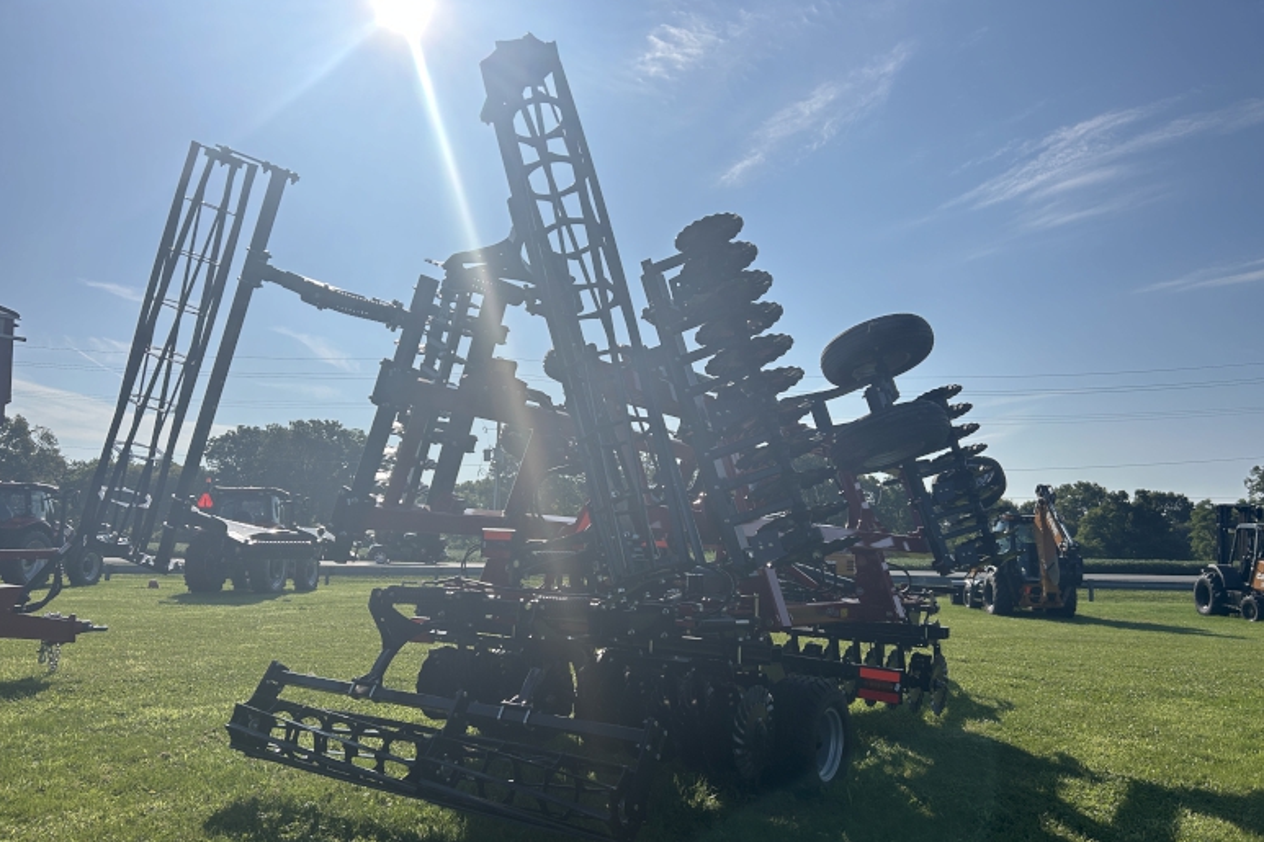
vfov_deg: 46.3
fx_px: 983
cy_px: 473
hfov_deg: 65.5
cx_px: 646
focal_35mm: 28
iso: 50
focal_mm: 5.7
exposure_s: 1/10309
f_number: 1.5
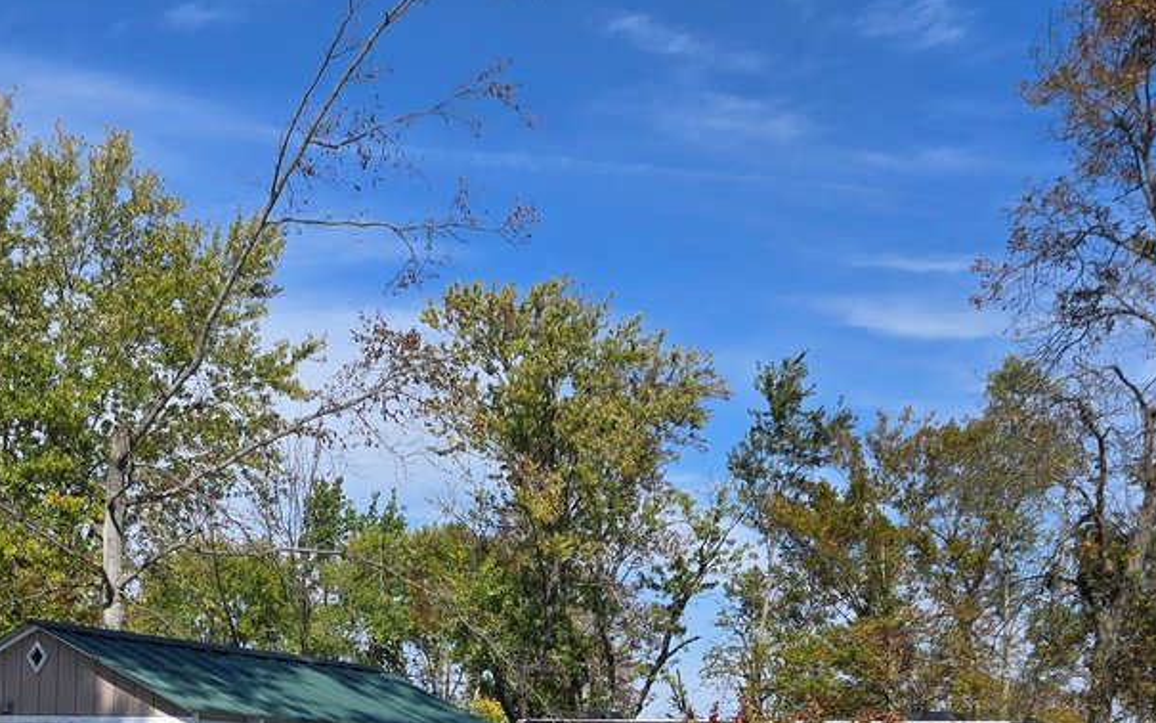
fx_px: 1922
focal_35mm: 61
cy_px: 925
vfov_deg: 19.7
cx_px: 234
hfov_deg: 32.6
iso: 25
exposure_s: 1/2265
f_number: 1.8
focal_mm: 5.4
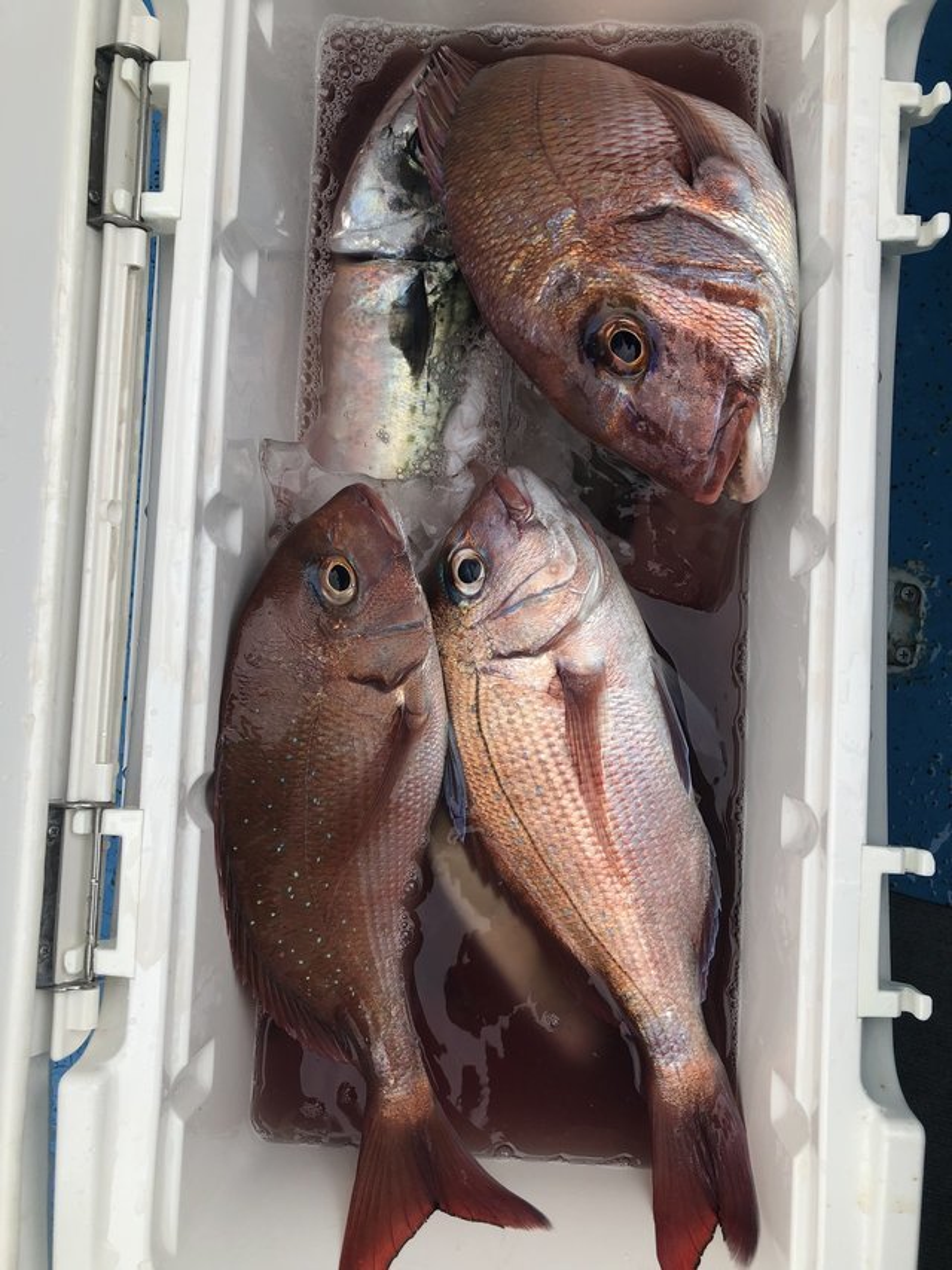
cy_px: 635
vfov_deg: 63.5
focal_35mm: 28
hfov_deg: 49.7
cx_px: 476
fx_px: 1027
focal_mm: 3.99
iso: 20
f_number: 1.8
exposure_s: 1/306
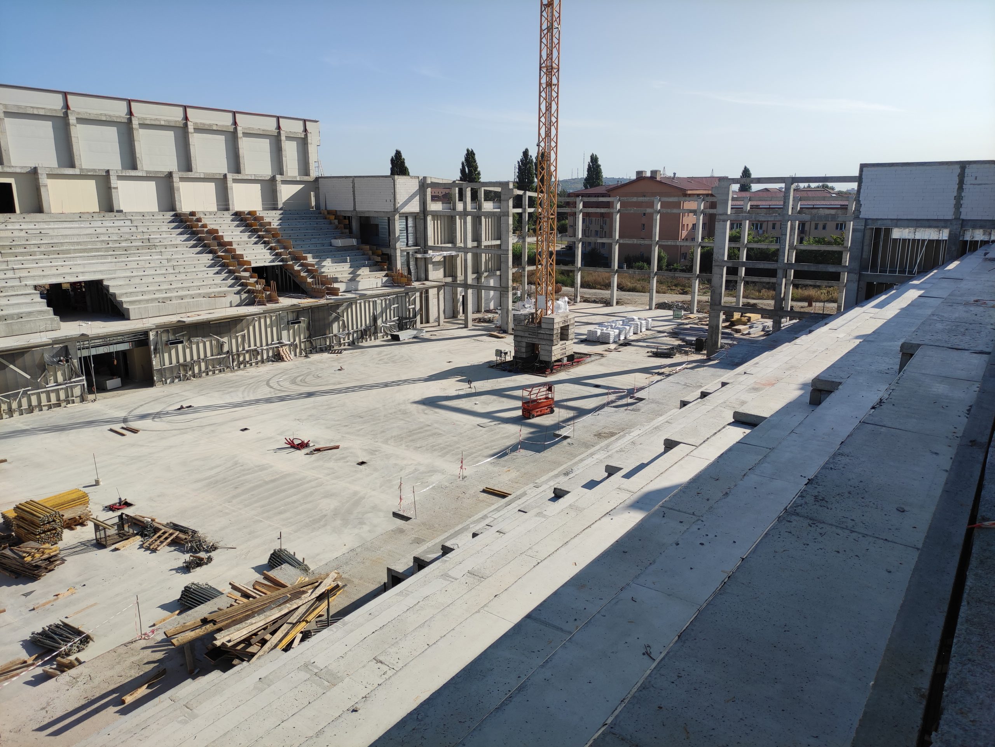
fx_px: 719
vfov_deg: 54.9
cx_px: 498
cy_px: 374
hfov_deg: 69.4
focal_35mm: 25
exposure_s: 1/1428
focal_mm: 5.43
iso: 100
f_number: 1.89
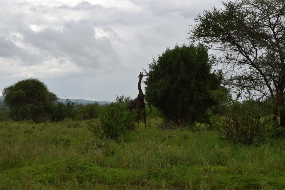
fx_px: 416
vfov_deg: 25.8
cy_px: 95
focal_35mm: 52
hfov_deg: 37.8
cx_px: 142
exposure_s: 1/250
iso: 200
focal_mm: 35
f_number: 8
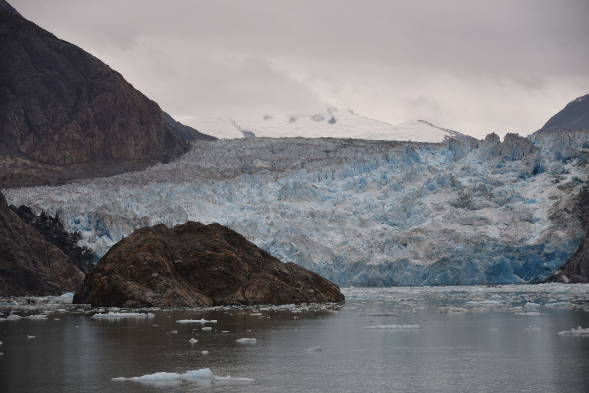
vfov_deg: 13.7
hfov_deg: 20.4
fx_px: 1636
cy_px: 196
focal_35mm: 100
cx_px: 294
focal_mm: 100
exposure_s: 1/200
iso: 160
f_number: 5.3
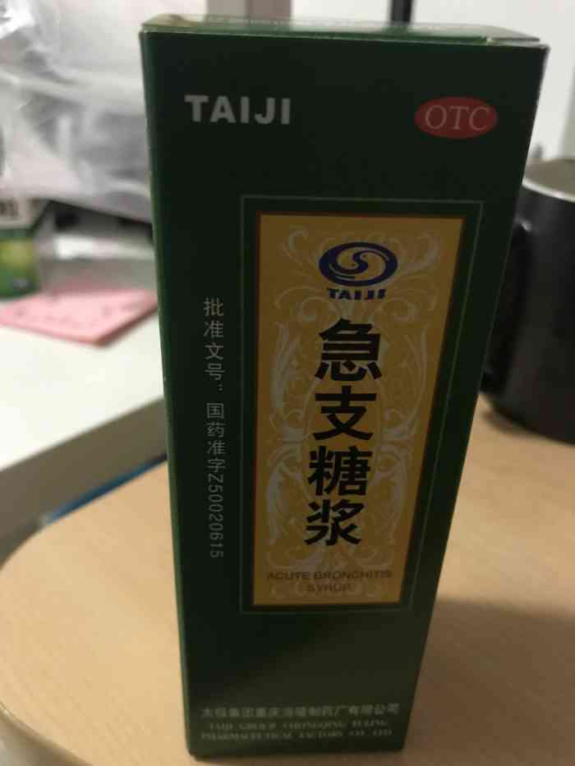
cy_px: 383
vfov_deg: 63.4
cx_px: 288
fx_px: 620
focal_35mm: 28
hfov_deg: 49.8
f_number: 1.8
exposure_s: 1/5
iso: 100
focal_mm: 3.99
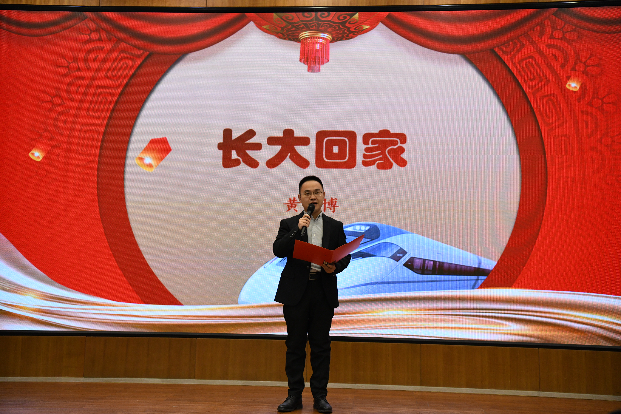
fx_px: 828
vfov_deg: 28.1
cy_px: 207
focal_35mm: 48
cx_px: 310
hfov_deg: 41.1
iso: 2500
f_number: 3.5
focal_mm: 48
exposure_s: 1/200
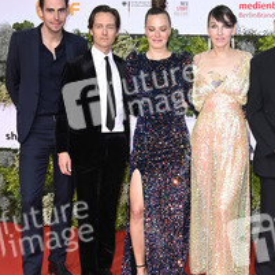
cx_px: 172
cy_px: 166
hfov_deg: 21.3
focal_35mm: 81
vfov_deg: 21.4
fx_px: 728
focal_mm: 48
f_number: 5.6
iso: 400
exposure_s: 1/200
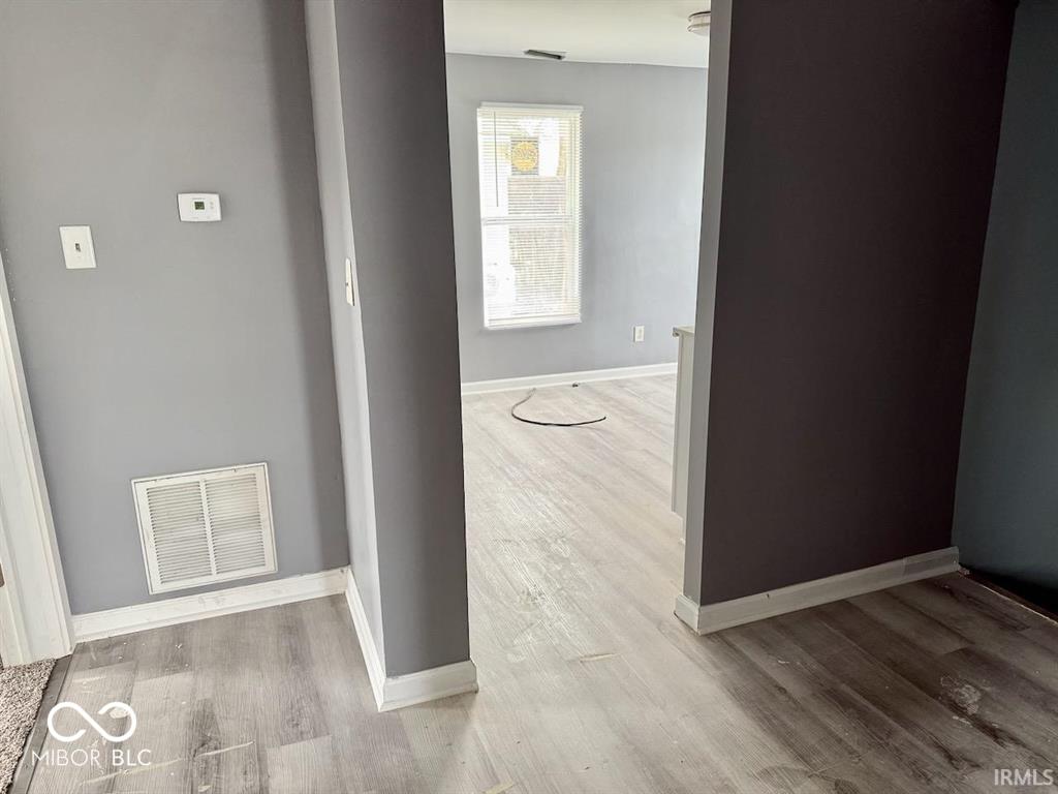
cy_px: 397
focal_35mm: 24
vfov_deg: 56.8
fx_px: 734
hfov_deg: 71.6
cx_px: 529
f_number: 1.78
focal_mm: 6.76
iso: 200
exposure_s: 1/93
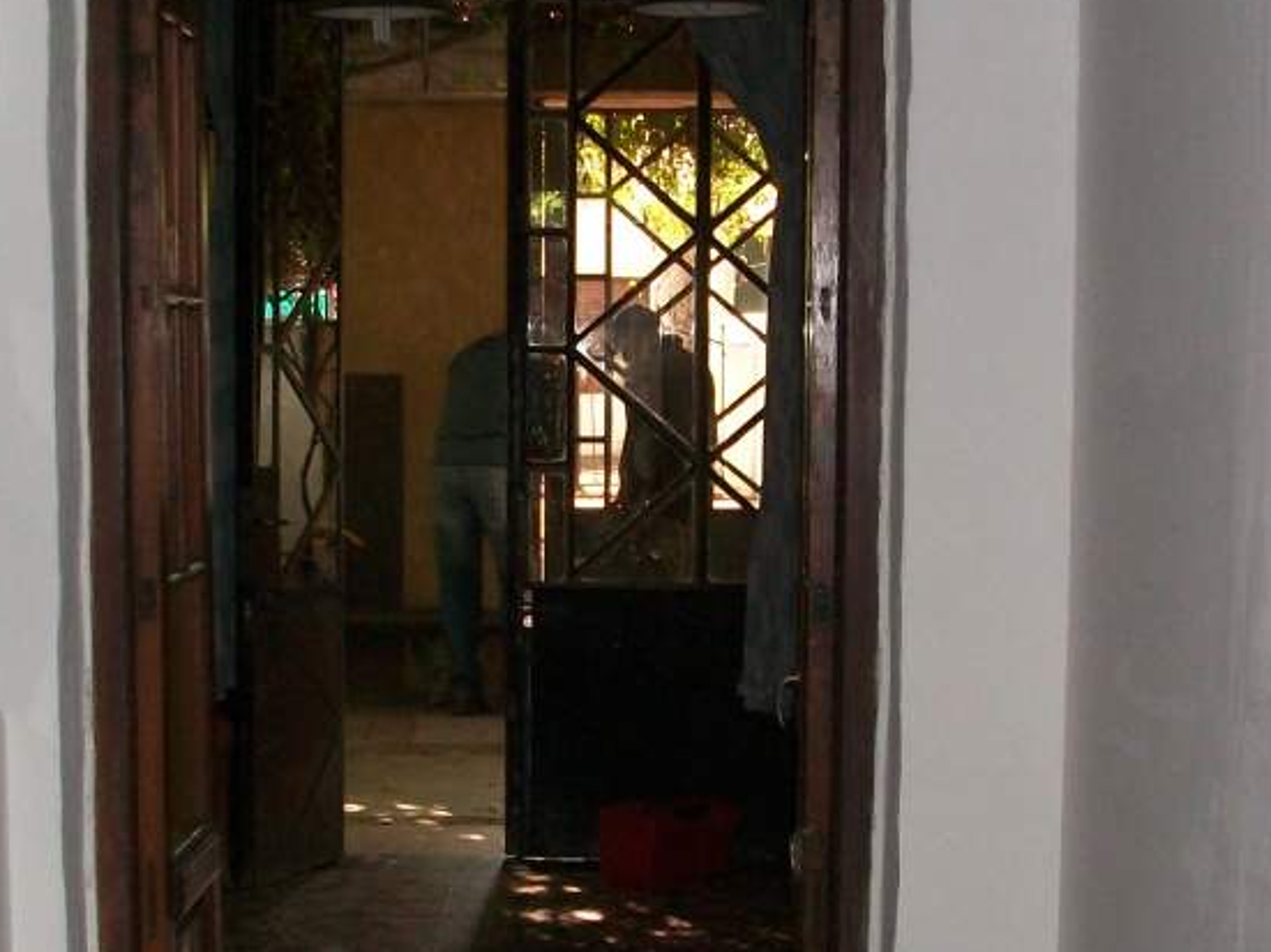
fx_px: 2753
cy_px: 591
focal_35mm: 75
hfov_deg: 26.0
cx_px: 525
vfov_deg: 19.6
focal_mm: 5.7
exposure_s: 1/60
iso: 120
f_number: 2.8
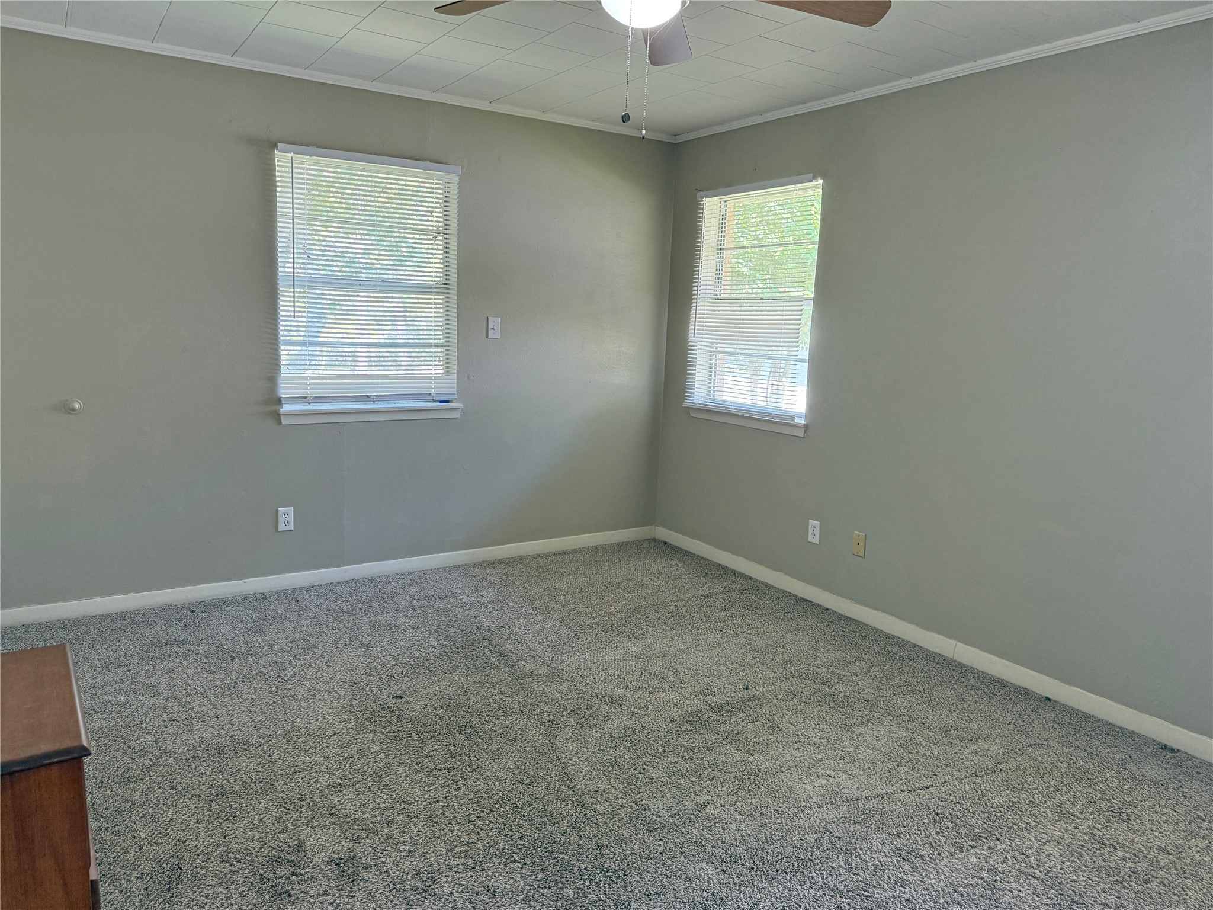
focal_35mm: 24
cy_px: 455
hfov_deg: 71.6
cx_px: 606
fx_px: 841
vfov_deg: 56.8
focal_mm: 6.76
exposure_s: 1/120
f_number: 1.78
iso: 250
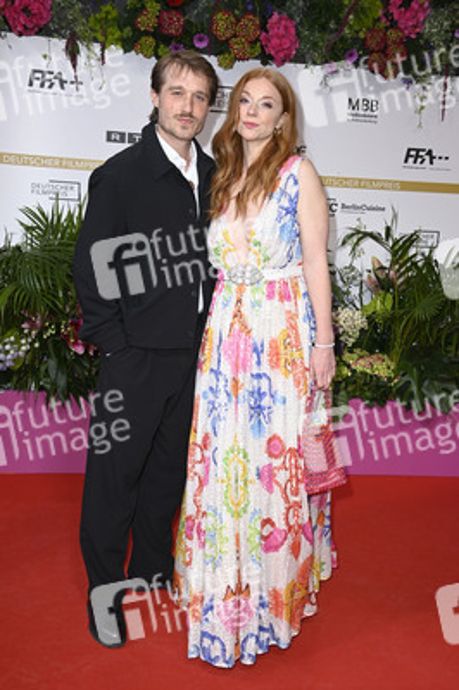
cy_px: 345
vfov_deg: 42.8
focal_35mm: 46
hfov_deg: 29.2
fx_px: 881
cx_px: 230
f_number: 6.3
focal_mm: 46
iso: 640
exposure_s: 1/200
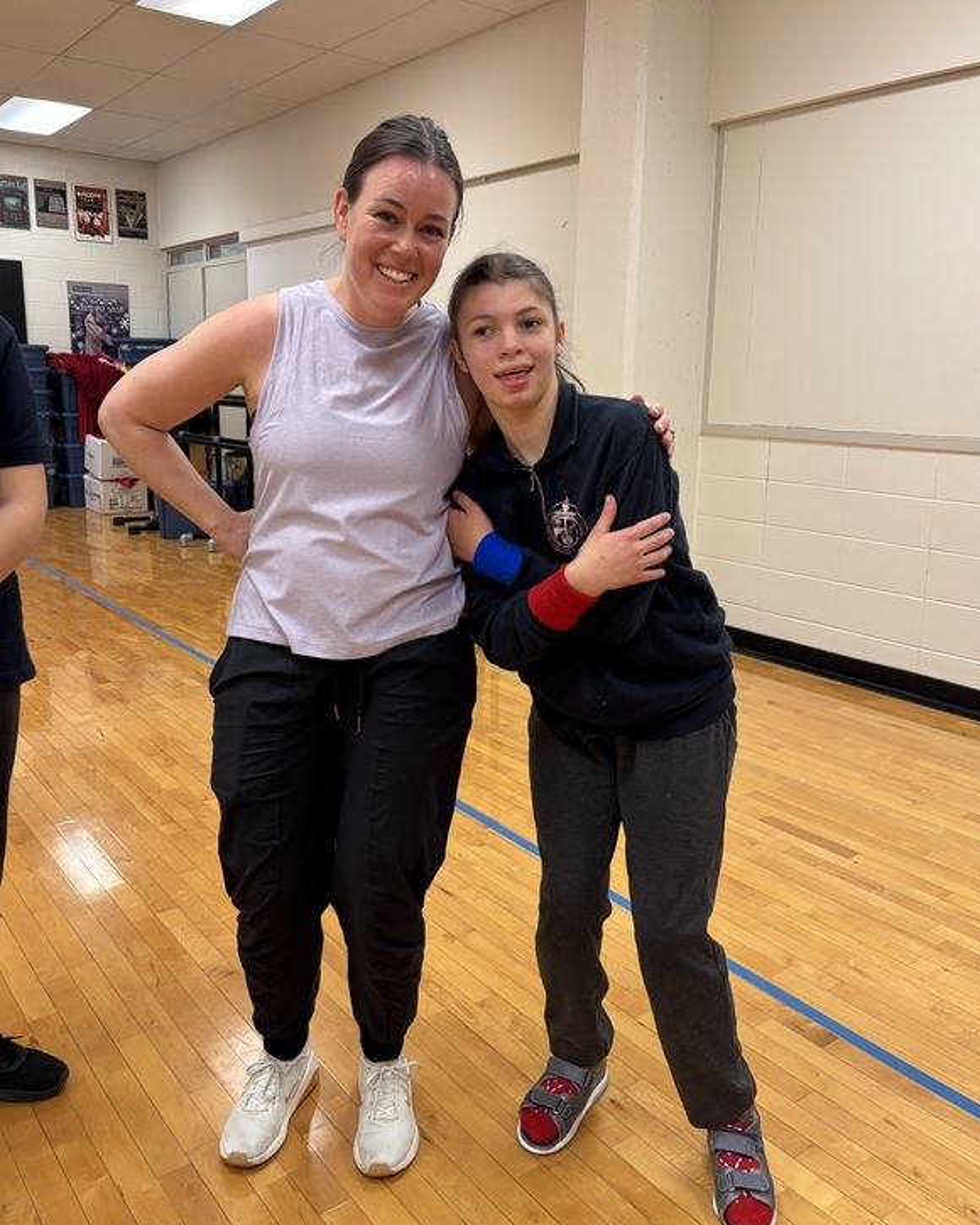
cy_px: 581
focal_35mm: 28
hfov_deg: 51.5
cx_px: 480
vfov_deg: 62.2
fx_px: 1015
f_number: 1.6
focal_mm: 5.96
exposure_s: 1/60
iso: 100
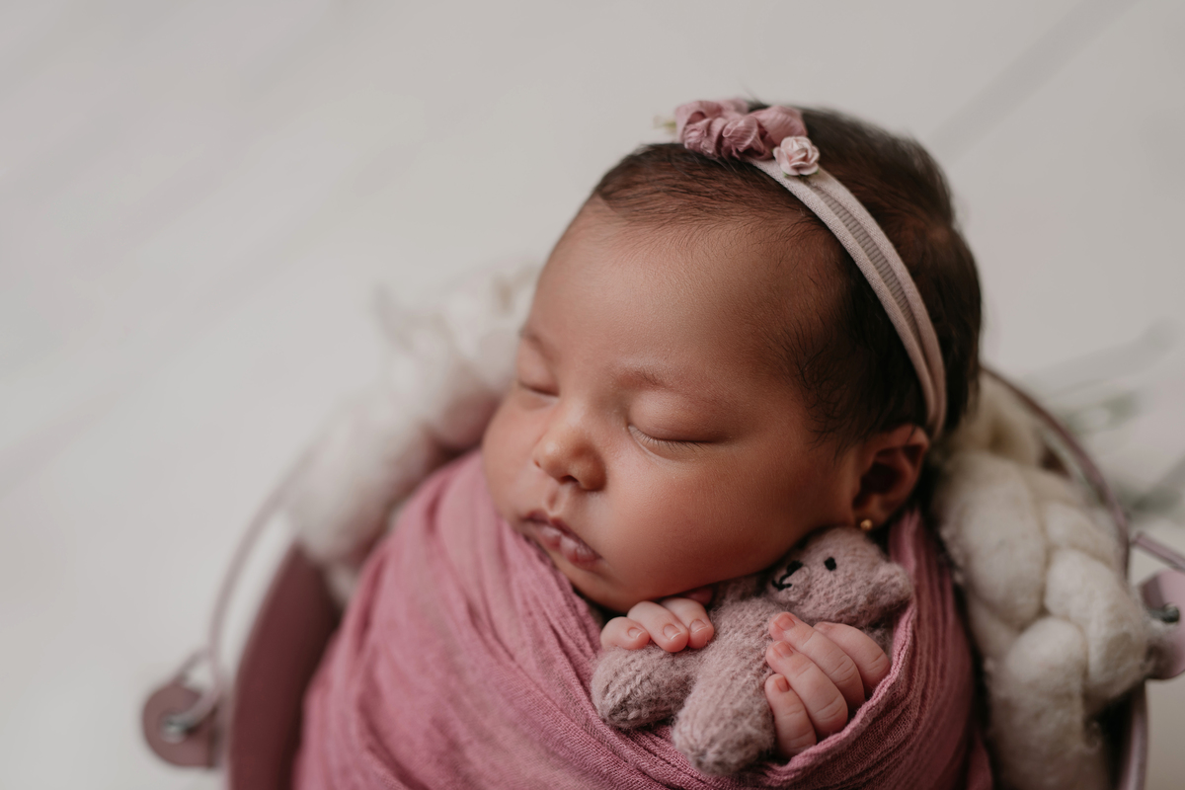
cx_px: 592
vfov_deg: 27.0
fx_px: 1646
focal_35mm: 50
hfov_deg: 39.6
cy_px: 395
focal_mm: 50
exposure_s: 1/160
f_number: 2.5
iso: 100
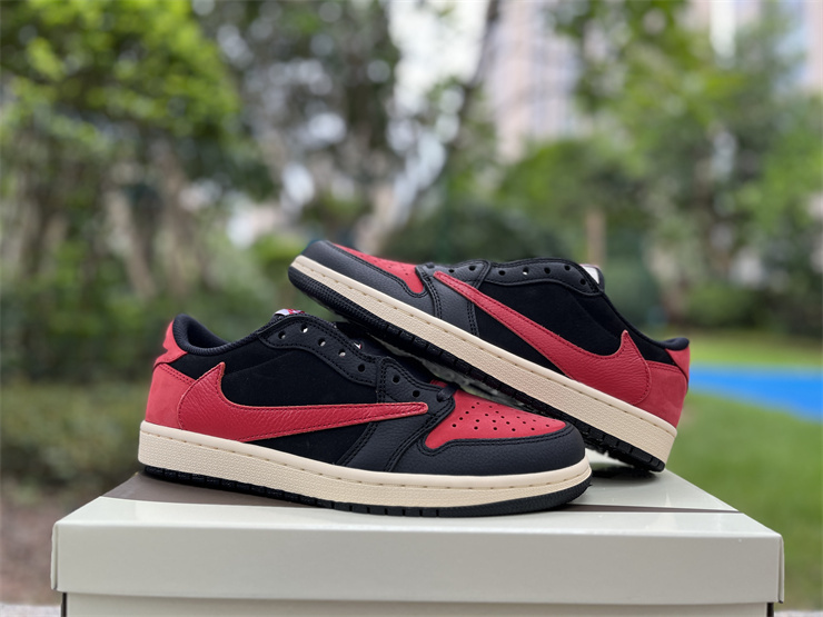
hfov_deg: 67.3
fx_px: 618
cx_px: 412
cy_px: 308
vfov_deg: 53.1
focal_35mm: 26
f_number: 1.6
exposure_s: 1/143
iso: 32
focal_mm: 5.1
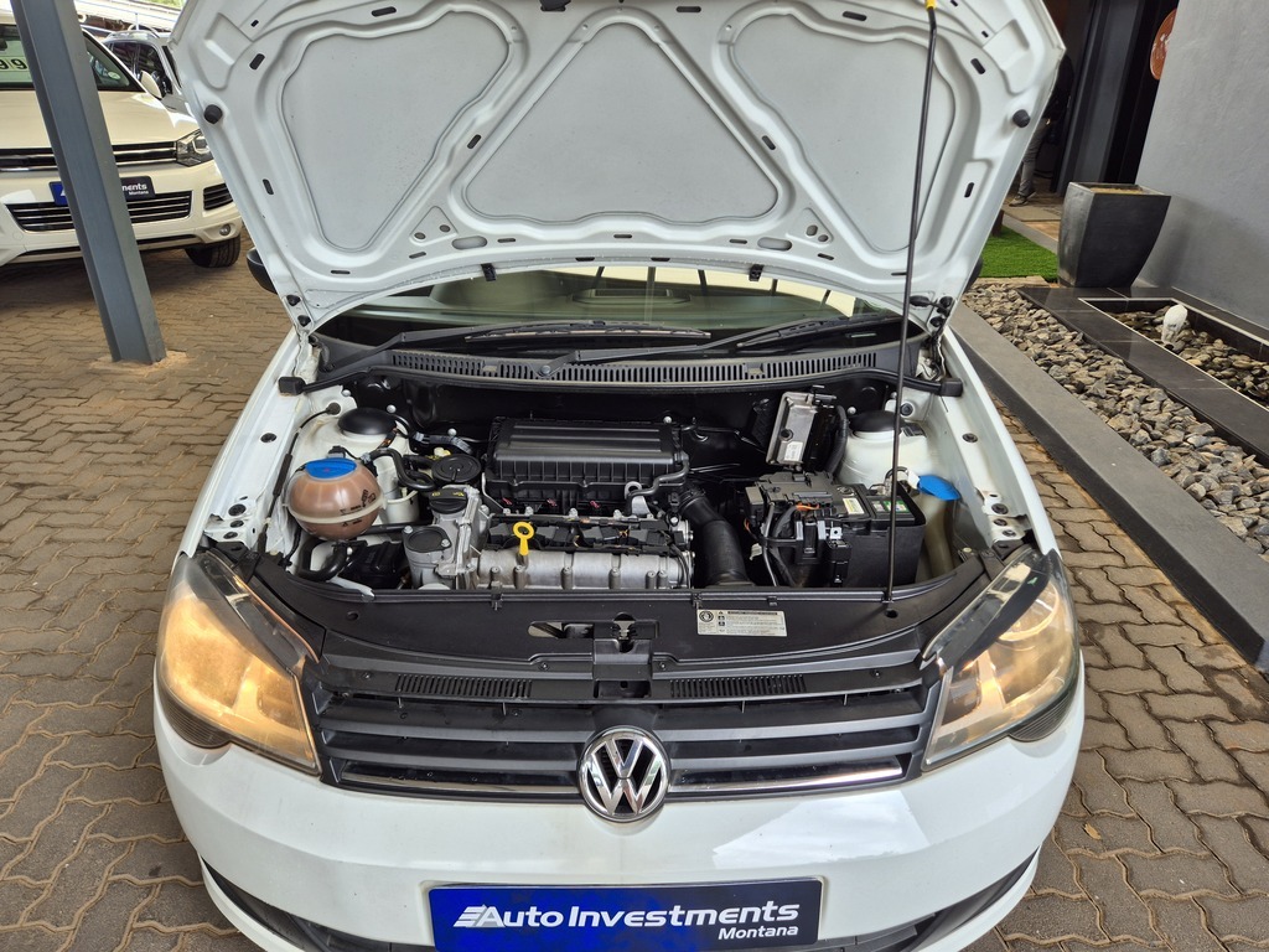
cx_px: 634
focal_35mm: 23
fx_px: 843
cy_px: 476
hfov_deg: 73.9
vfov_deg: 58.9
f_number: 1.8
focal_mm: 5.4
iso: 25
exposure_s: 1/180
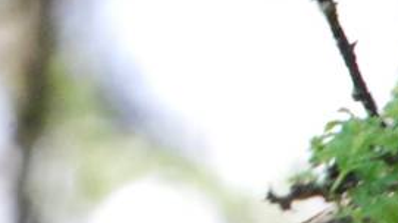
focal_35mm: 4647
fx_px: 49008
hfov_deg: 0.5
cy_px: -255
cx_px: -170
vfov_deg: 0.3
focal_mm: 500
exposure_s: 1/160
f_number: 14
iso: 1600
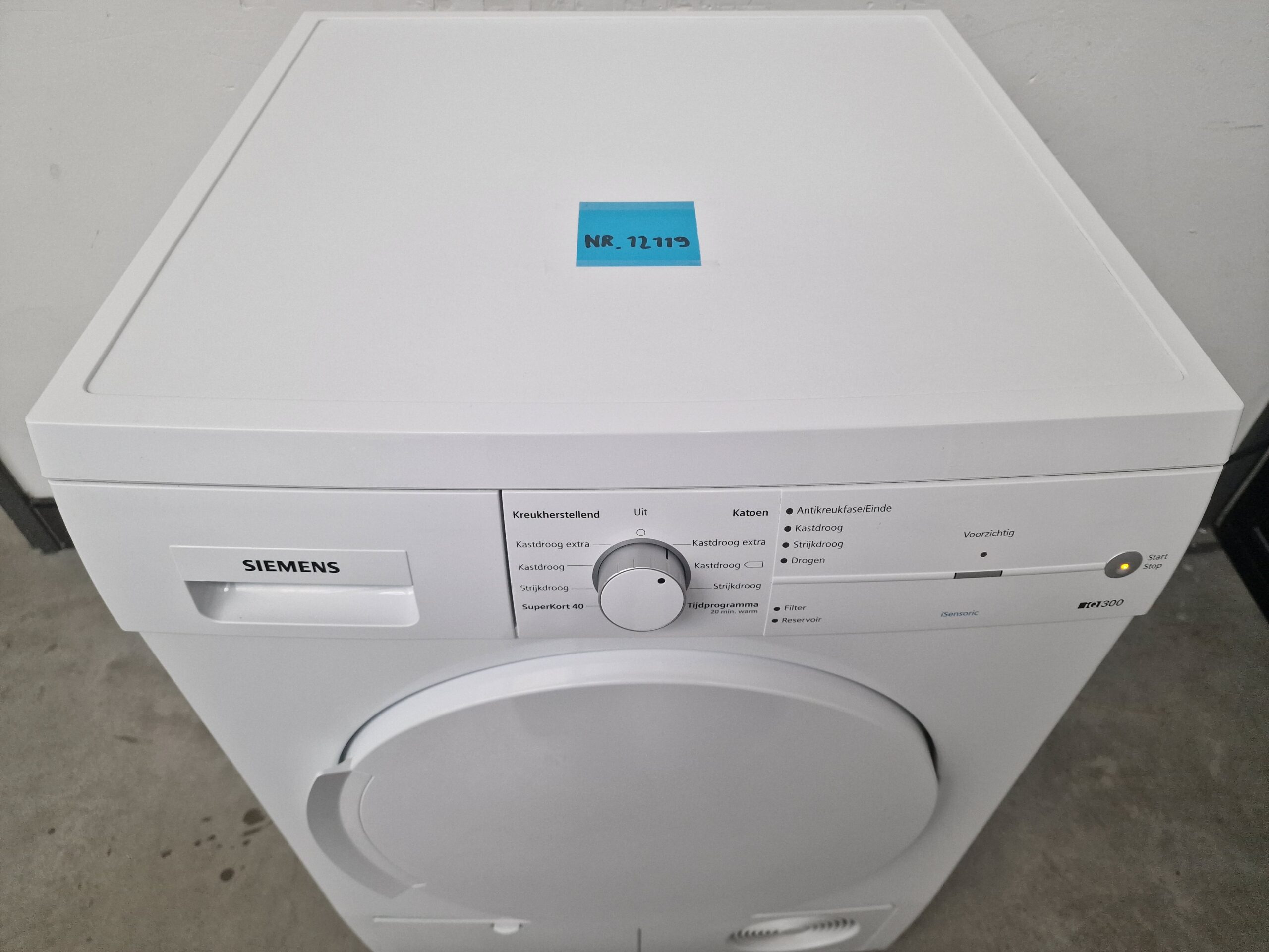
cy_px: 476
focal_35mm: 23
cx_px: 634
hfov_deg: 73.9
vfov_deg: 58.9
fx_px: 843
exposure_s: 1/100
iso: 500
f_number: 1.8
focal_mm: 6.4
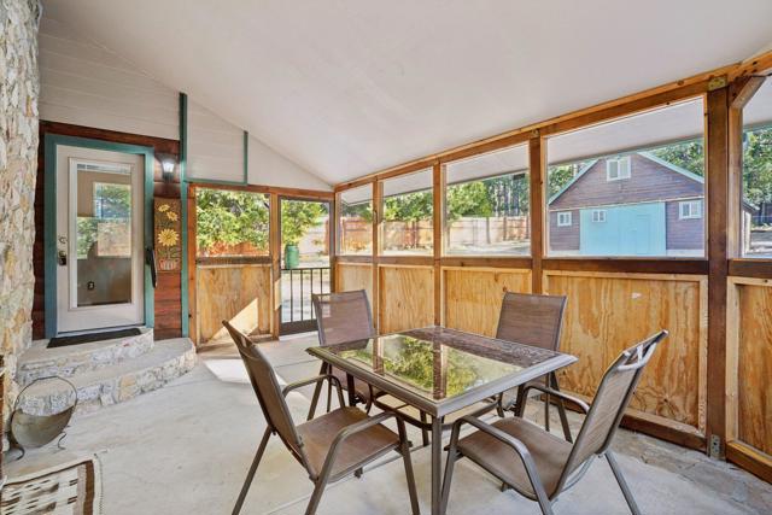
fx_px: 343
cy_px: 258
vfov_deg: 73.8
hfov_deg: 96.7
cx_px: 386
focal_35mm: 16
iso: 400
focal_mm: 16
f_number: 8
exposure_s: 1/15
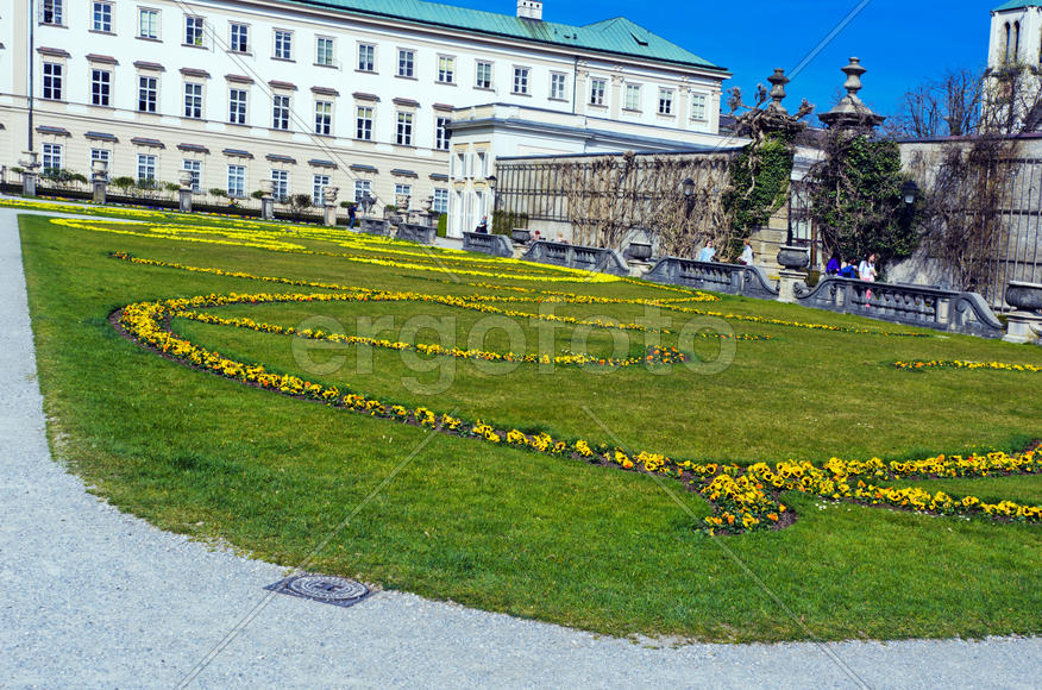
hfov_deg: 46.5
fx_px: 1213
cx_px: 521
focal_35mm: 42
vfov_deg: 31.7
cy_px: 345
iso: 100
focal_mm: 28
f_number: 8
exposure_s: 1/250
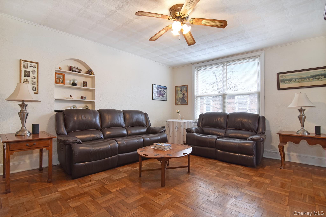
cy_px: 108
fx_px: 149
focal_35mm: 16
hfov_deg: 95.0
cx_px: 163
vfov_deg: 72.0
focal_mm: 11
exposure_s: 1/25
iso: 640
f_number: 8
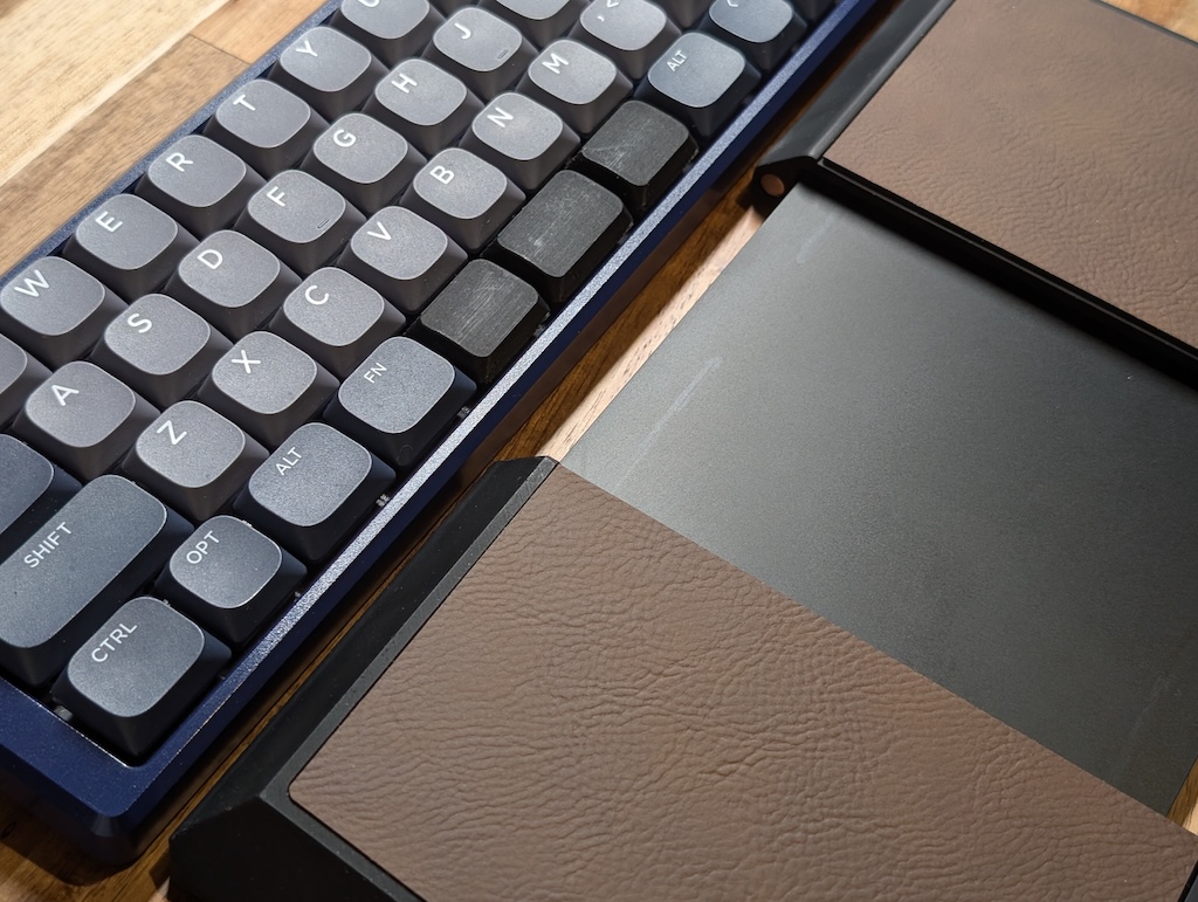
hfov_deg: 38.9
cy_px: 451
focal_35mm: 49
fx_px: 1698
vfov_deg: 29.7
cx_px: 599
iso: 43
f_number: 1.68
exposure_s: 1/57
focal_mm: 6.9
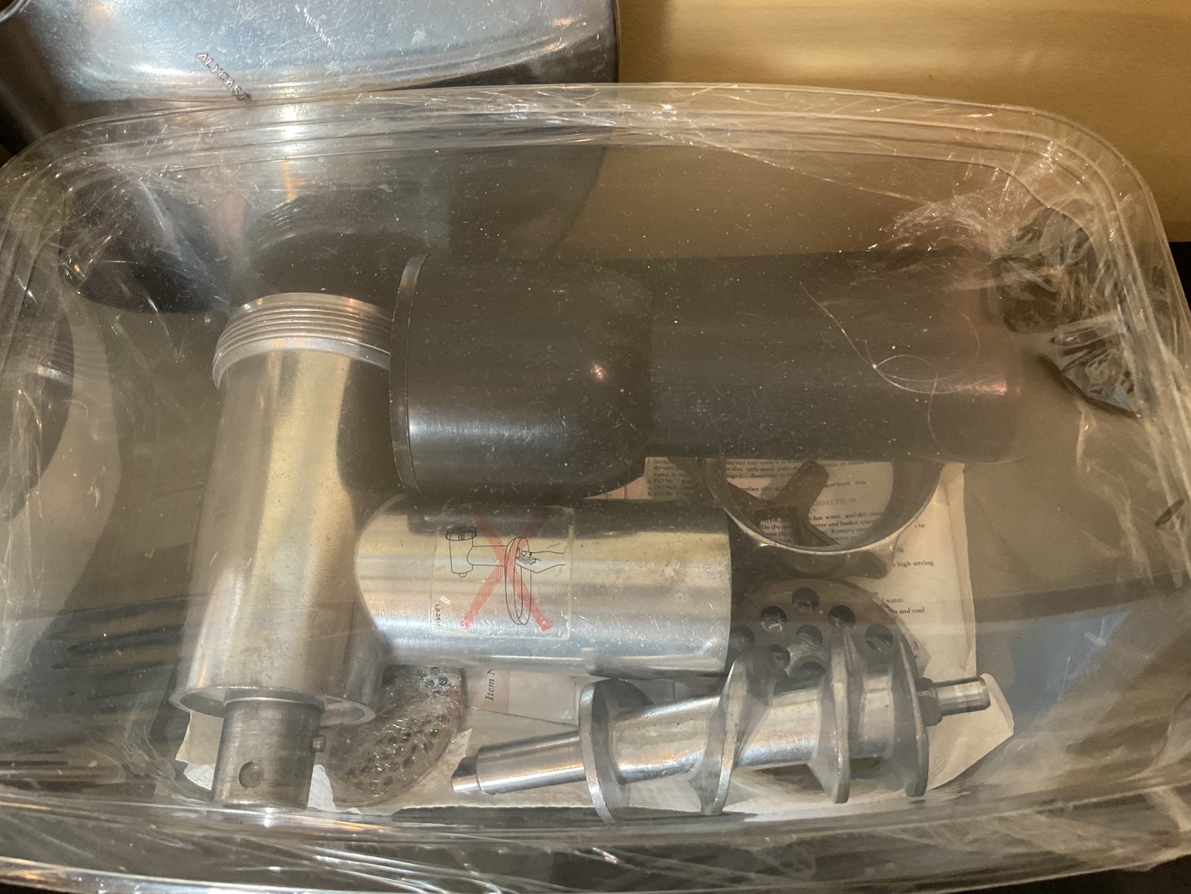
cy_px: 447
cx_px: 596
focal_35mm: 29
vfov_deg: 48.2
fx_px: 998
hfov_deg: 61.7
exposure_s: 1/60
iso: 160
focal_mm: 3
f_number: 1.8
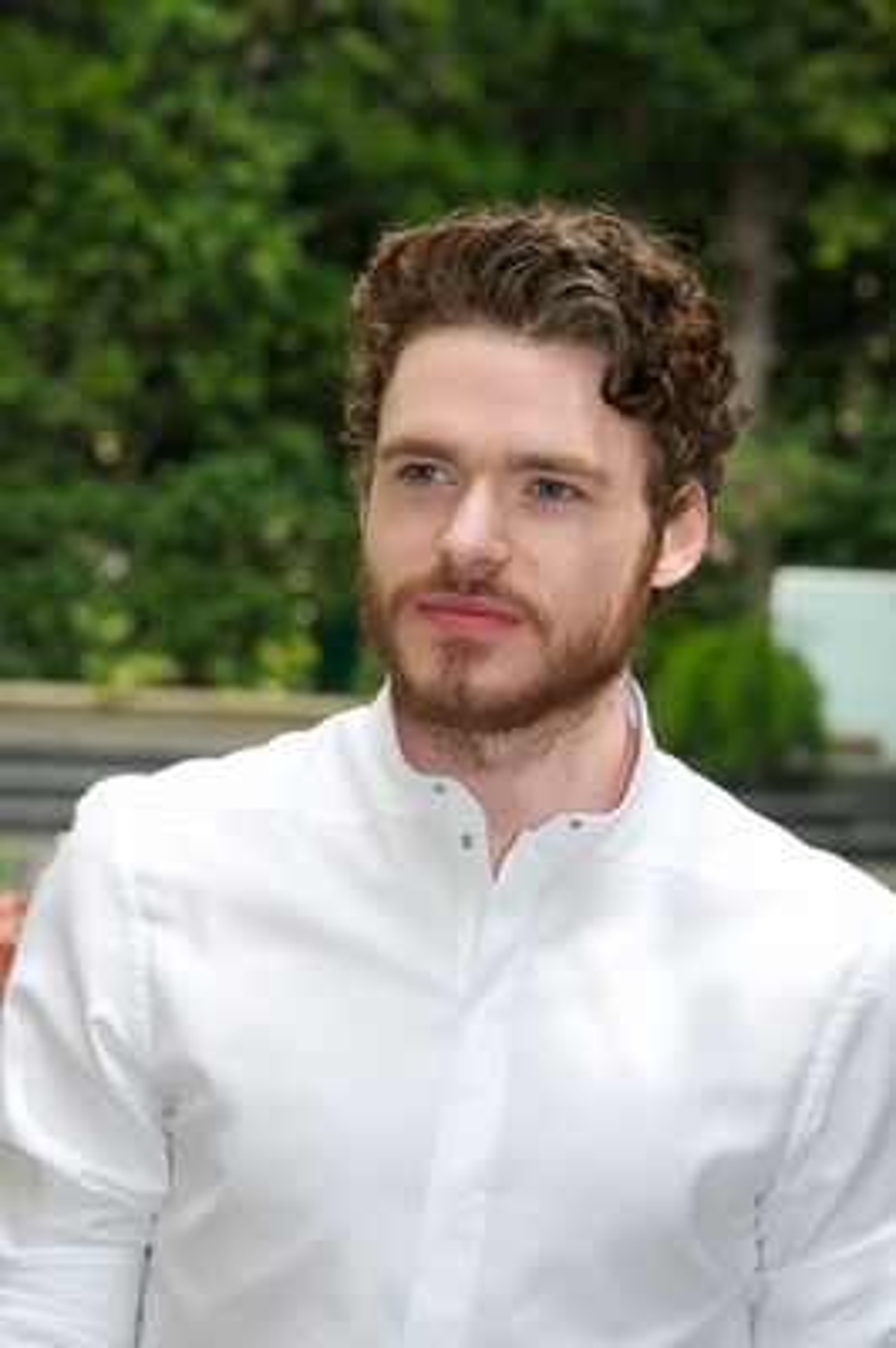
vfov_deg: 10.3
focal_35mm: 200
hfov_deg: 6.9
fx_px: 7479
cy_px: 674
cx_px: 448
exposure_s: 1/60
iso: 400
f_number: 13
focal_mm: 200
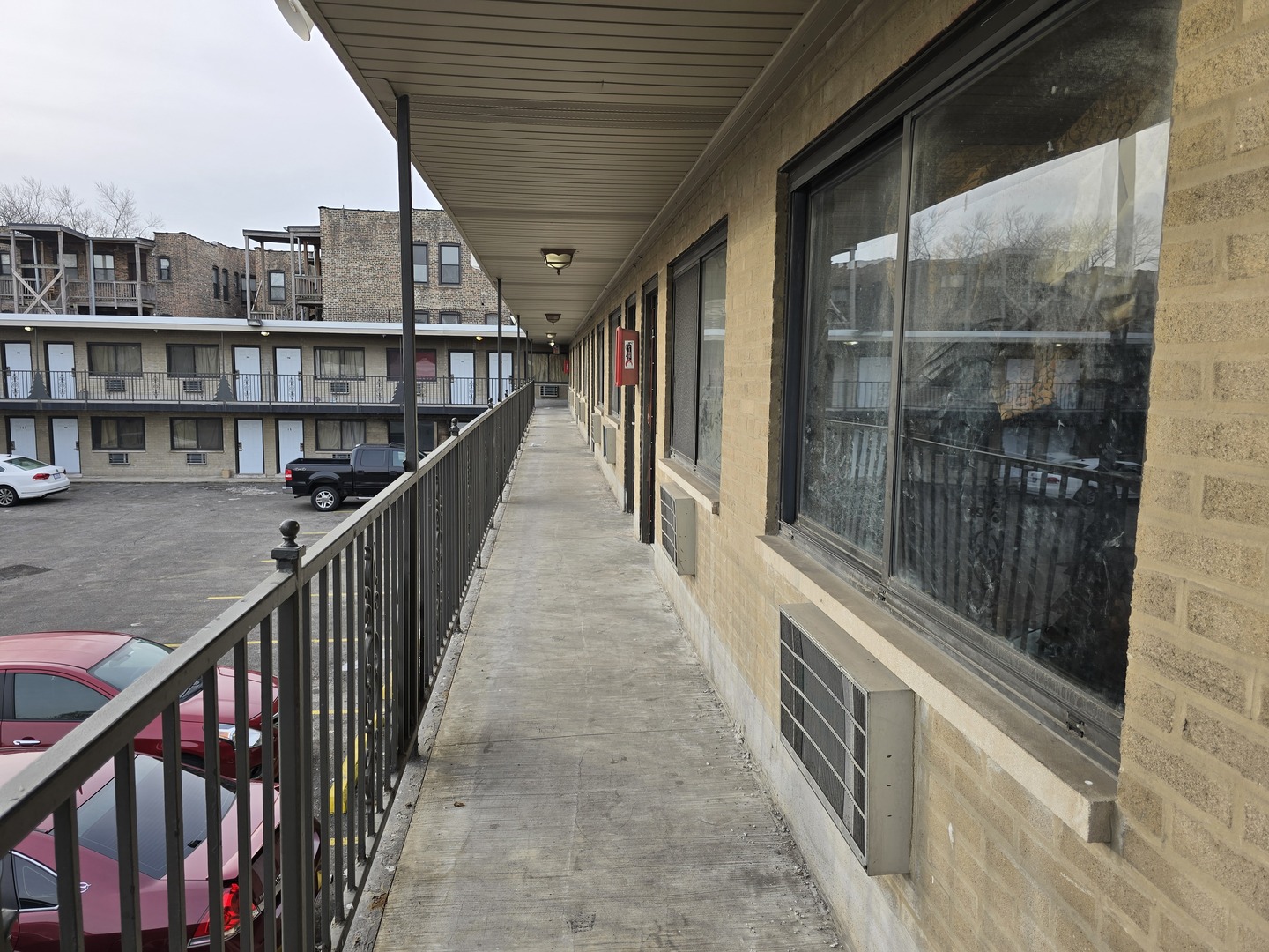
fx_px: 843
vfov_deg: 58.9
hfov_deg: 73.9
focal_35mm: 23
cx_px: 634
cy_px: 476
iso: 12
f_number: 1.7
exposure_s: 1/230
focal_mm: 6.3
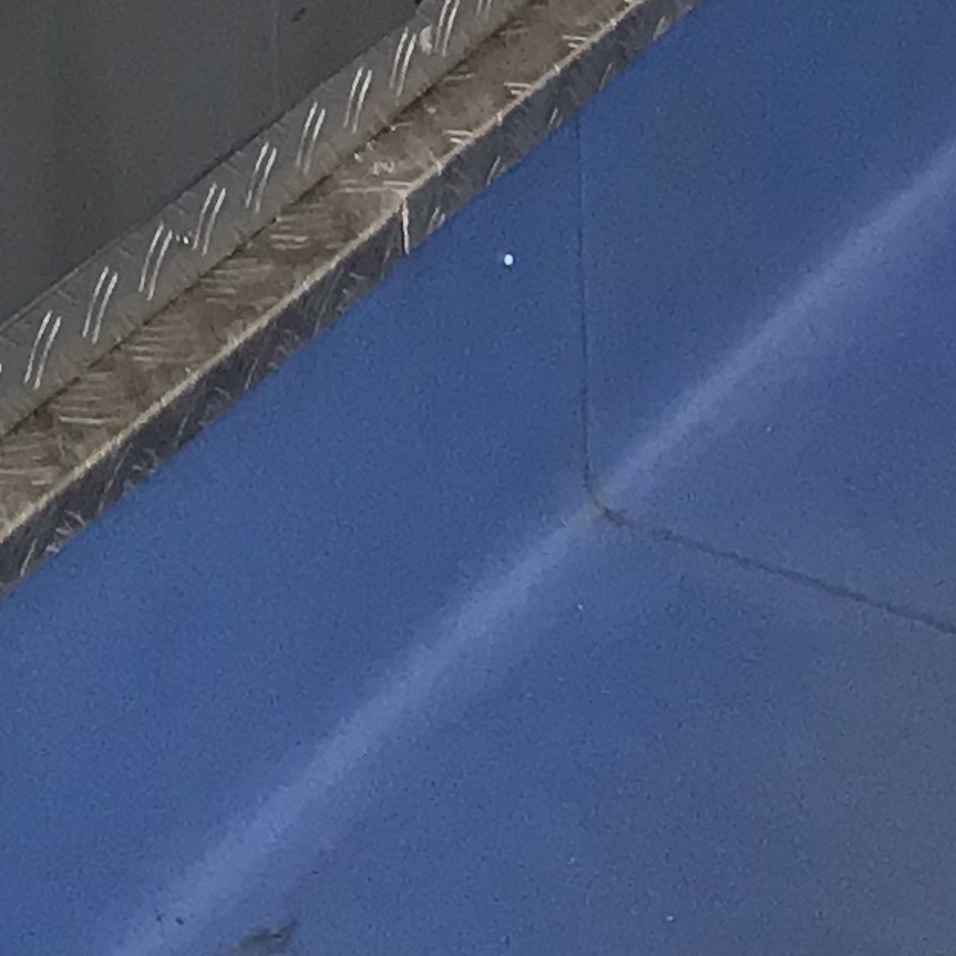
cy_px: -1356
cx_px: -624
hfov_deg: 10.4
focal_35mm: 160
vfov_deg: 9.6
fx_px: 4999
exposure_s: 1/100
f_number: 1.8
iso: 40
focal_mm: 3.99
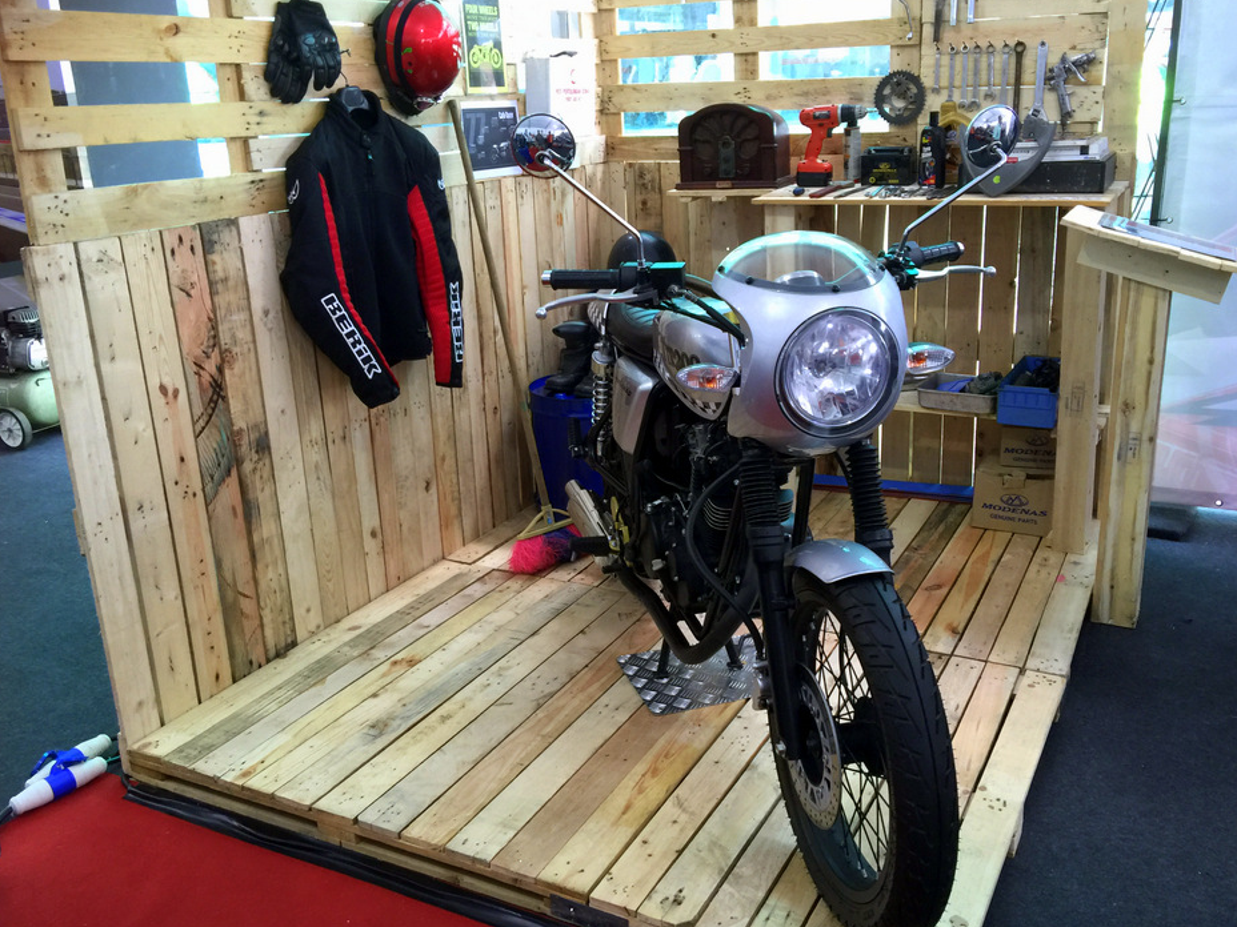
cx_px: 641
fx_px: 1144
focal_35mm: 32
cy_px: 483
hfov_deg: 56.8
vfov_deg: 44.2
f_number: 2.2
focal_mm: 4.15
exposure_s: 1/33
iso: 64
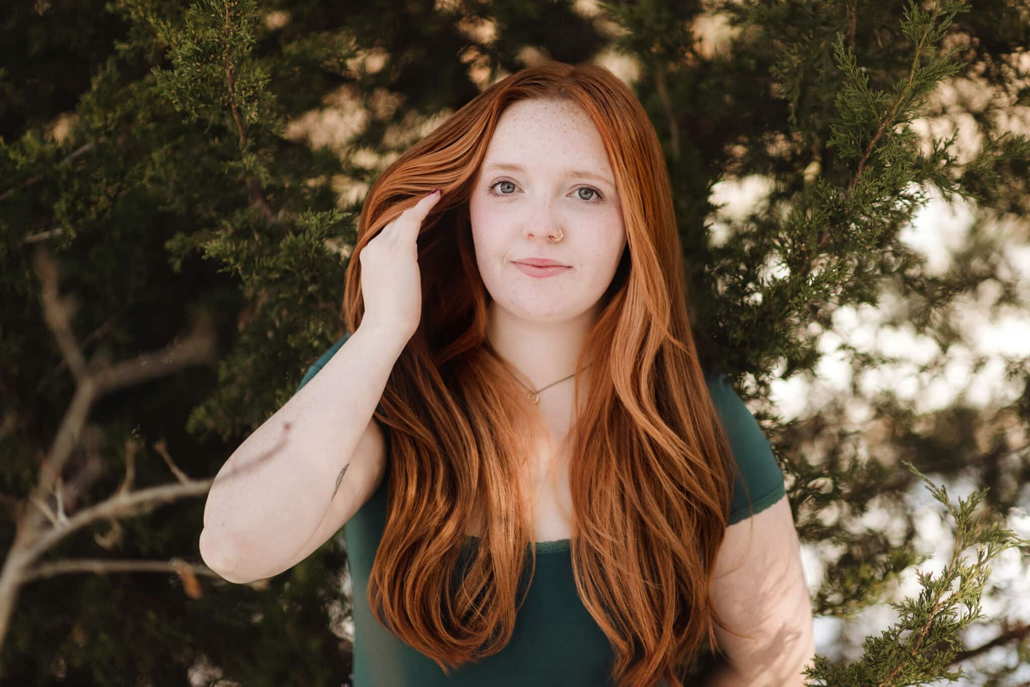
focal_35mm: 85
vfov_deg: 16.1
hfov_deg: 23.9
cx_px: 515
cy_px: 344
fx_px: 2432
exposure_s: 1/640
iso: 64
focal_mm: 85
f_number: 1.4
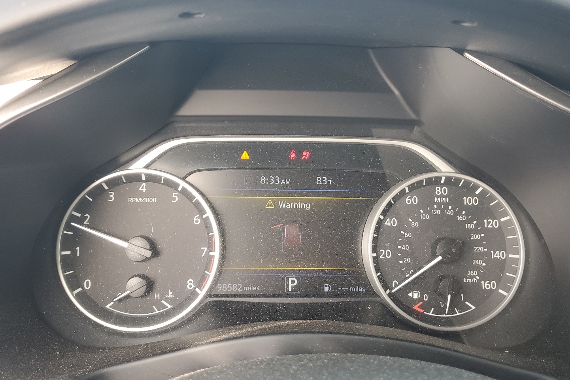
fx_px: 475
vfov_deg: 43.6
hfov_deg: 61.9
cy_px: 180
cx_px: 282
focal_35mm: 30
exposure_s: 1/60.2
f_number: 1.5
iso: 64
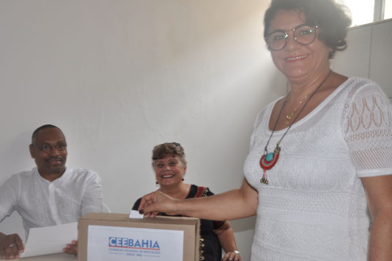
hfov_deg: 43.6
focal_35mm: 45
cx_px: 182
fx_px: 490
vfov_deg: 29.8
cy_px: 126
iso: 200
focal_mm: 28
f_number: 4
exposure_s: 1/40
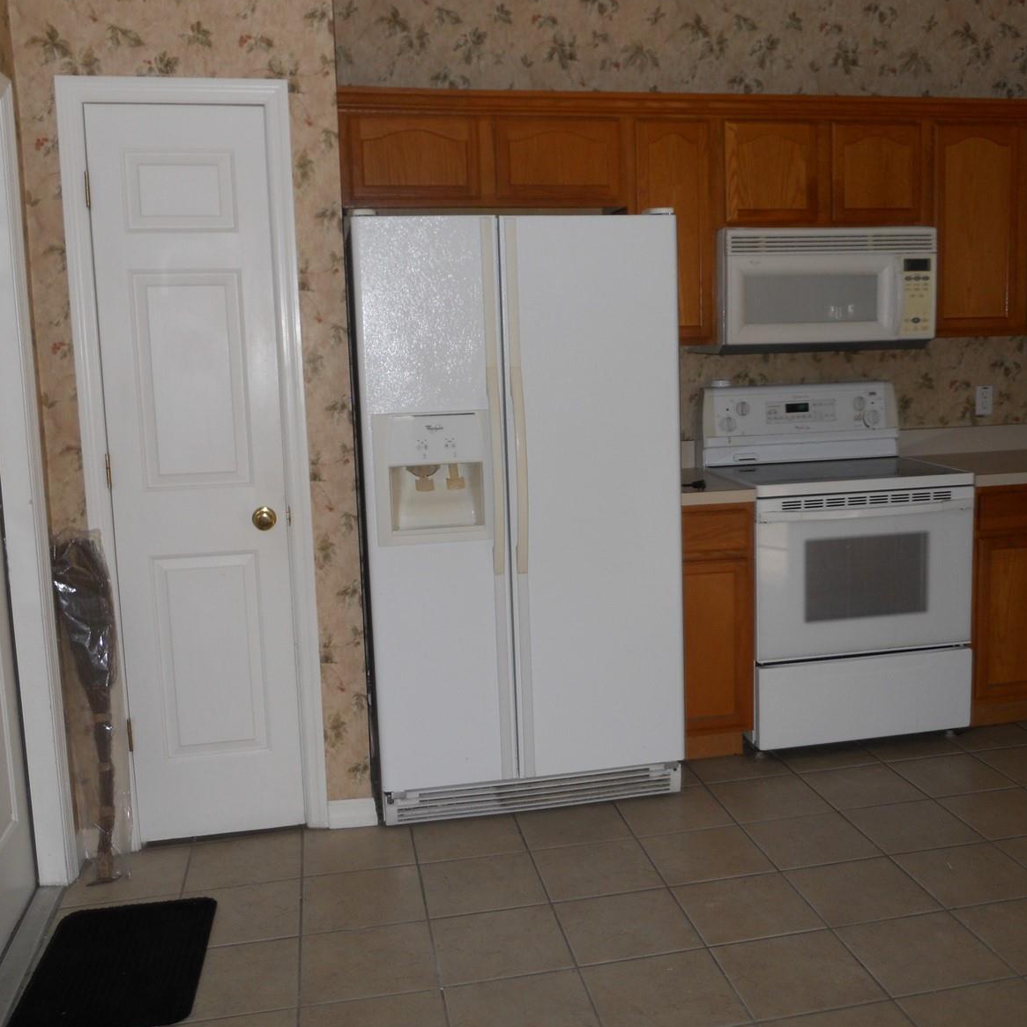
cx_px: 570
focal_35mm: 34
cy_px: 503
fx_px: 1141
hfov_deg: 48.4
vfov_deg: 48.4
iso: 100
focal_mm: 5
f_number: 2.7
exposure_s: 1/25
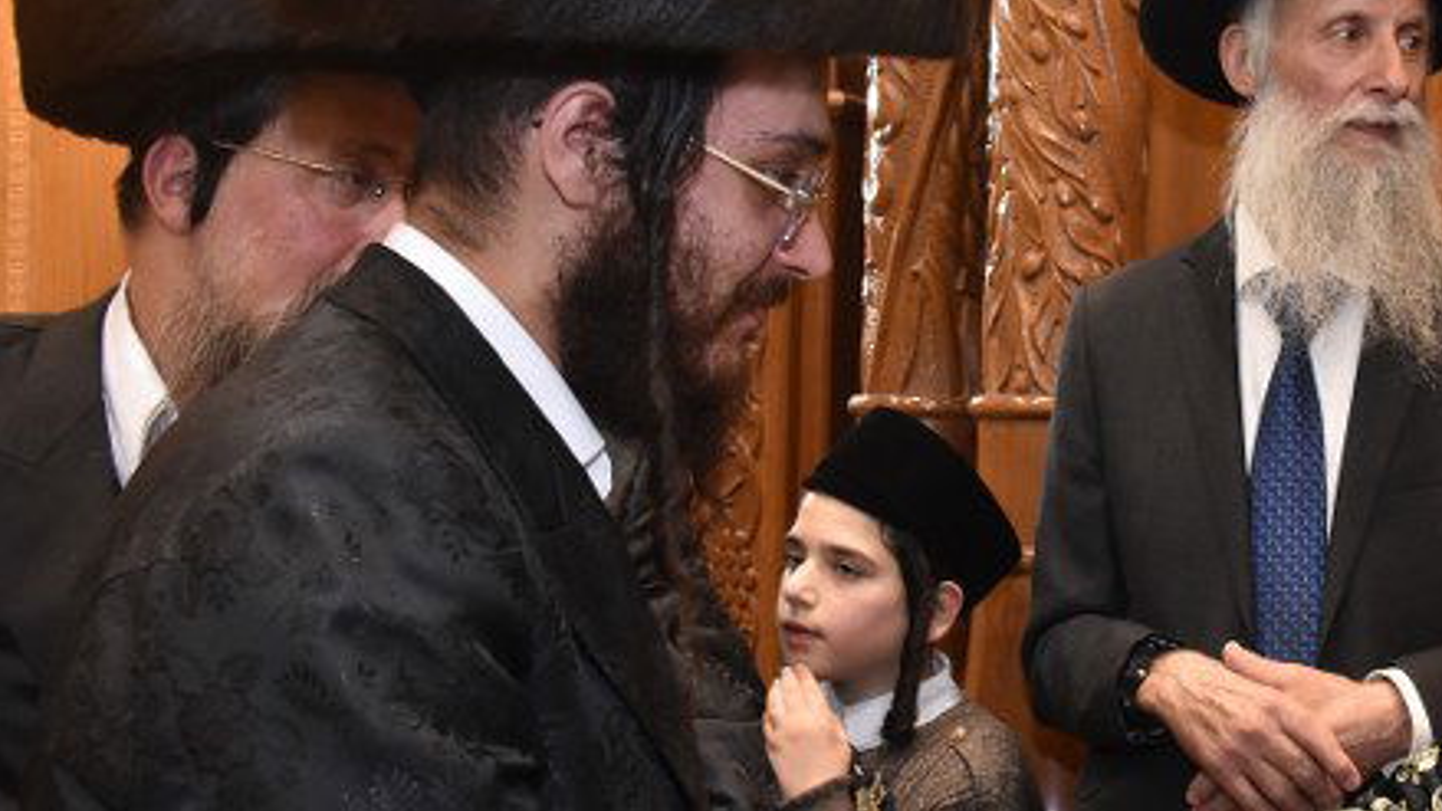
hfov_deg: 32.1
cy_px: 453
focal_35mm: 63
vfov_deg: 19.1
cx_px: 1232
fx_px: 2409
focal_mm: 22
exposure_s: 1/80
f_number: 5.6
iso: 2000
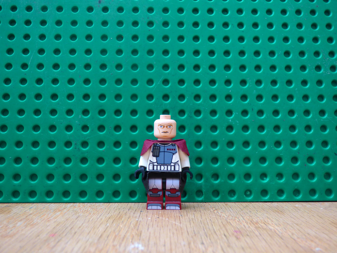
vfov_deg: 36.8
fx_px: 380
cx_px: 168
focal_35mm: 39
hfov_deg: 47.9
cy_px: 126
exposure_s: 1/2
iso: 400
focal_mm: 7.07
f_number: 3.6
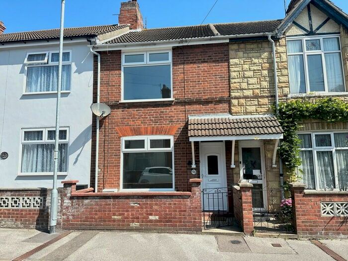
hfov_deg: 71.6
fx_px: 241
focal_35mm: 24
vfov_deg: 56.8
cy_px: 130
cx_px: 174
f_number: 1.78
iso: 80
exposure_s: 1/3597
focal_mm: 6.86
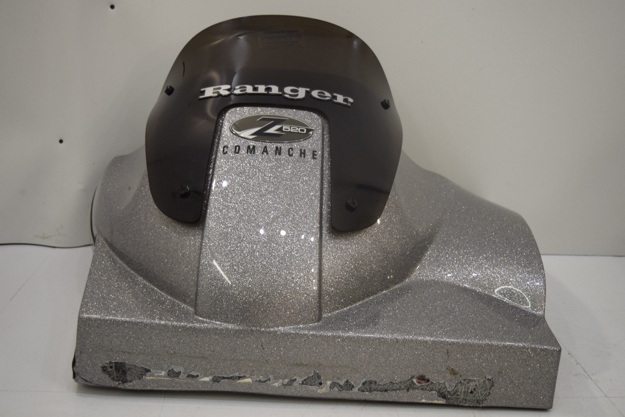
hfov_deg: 45.9
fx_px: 739
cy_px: 218
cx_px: 306
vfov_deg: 31.6
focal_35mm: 43
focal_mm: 27
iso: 400
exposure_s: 1/80
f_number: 4.5
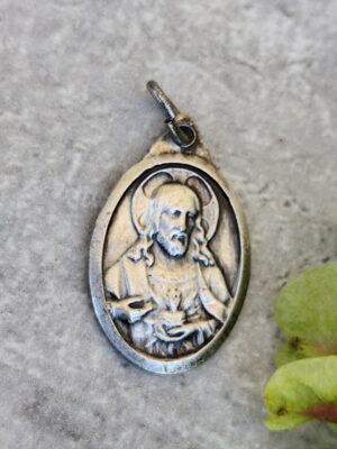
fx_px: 1207
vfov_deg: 21.1
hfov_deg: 15.9
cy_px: 224
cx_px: 168
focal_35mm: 93
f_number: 1.65
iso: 80
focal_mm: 6.19
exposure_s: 1/100
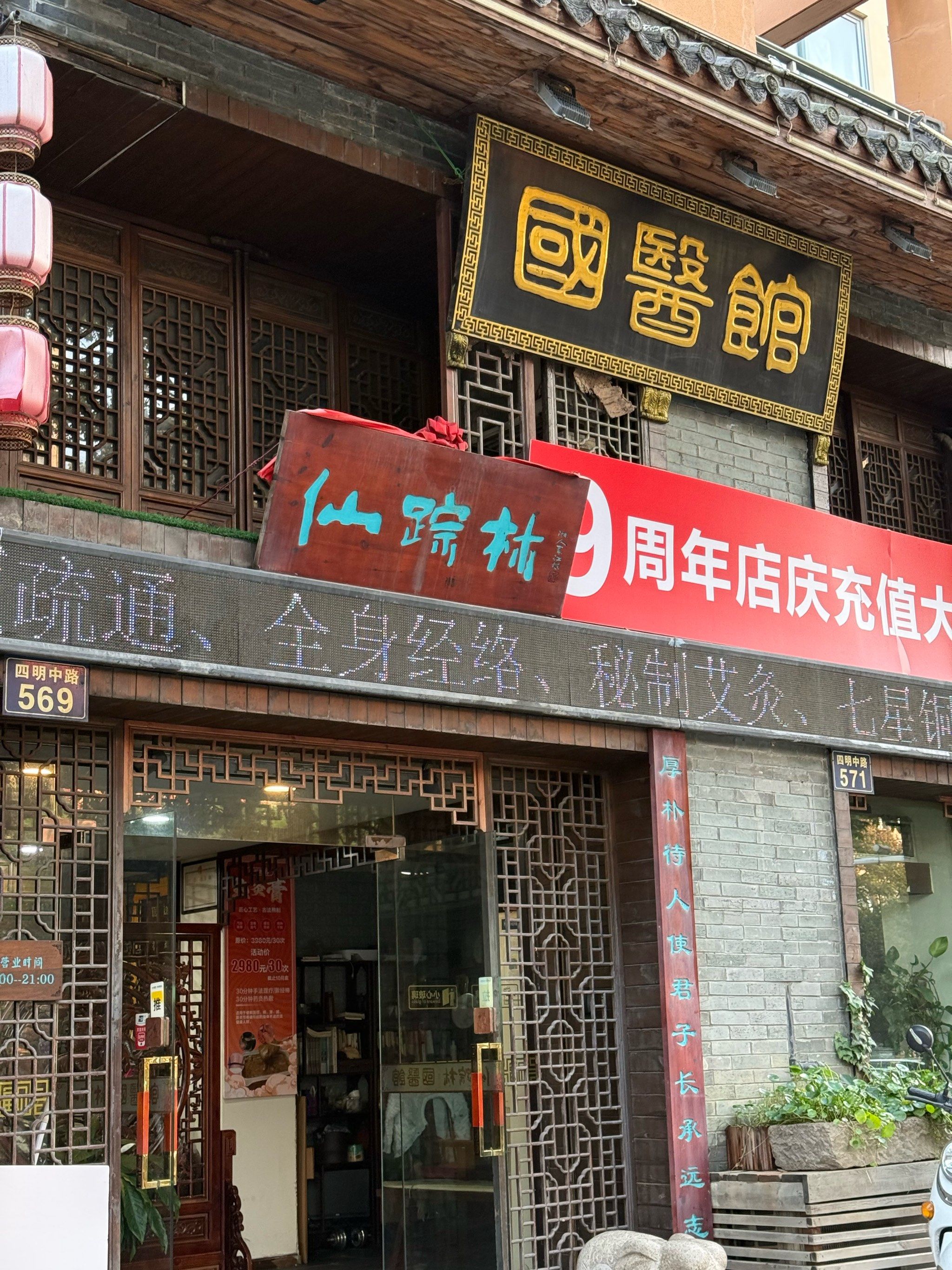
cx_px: 476
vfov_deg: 39.7
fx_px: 1760
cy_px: 635
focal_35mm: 48
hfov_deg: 30.3
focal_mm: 6.76
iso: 250
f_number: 1.78
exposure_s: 1/120
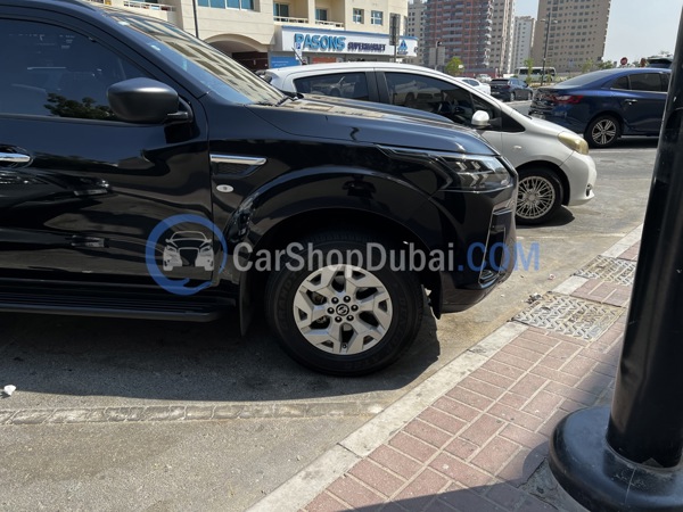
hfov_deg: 67.3
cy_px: 256
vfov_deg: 53.1
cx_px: 342
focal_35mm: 26
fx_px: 513
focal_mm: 5.7
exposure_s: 1/2165
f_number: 1.5
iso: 50
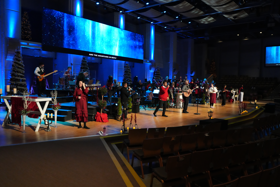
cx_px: 140
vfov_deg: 43.6
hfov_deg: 61.9
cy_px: 94
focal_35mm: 30
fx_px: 233
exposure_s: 1/250
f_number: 6.3
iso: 10000
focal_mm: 30
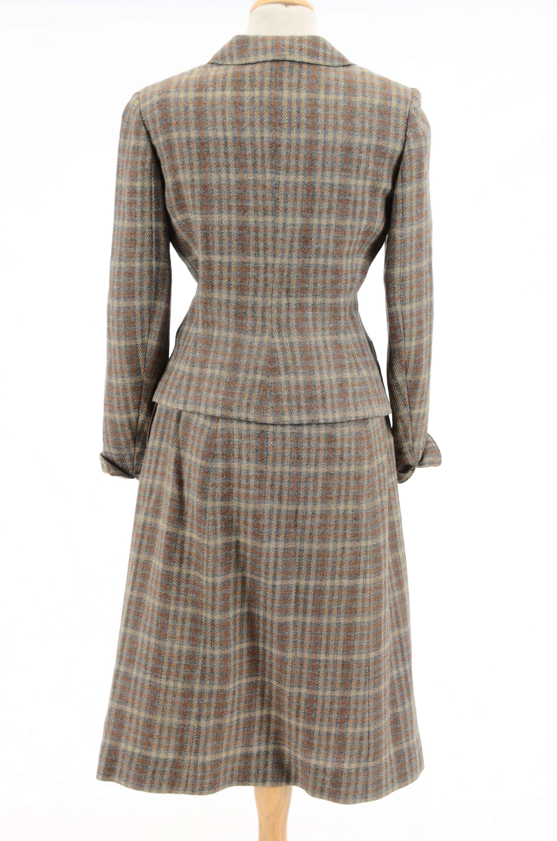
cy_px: 420
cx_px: 278
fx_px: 1748
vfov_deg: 27.0
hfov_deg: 18.1
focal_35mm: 75
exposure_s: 1/80
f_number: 11
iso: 400
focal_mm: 50
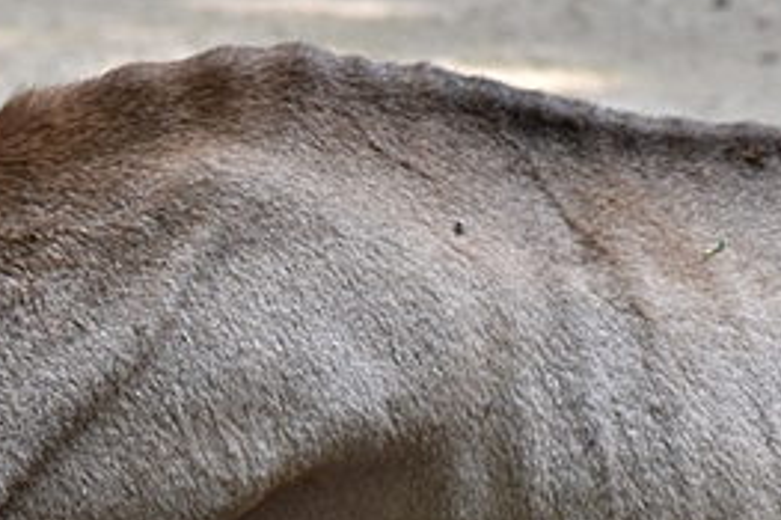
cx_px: 3
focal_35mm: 614
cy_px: 242
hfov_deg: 3.4
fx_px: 13310
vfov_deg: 2.2
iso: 400
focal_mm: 105
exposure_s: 1/160
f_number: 6.3
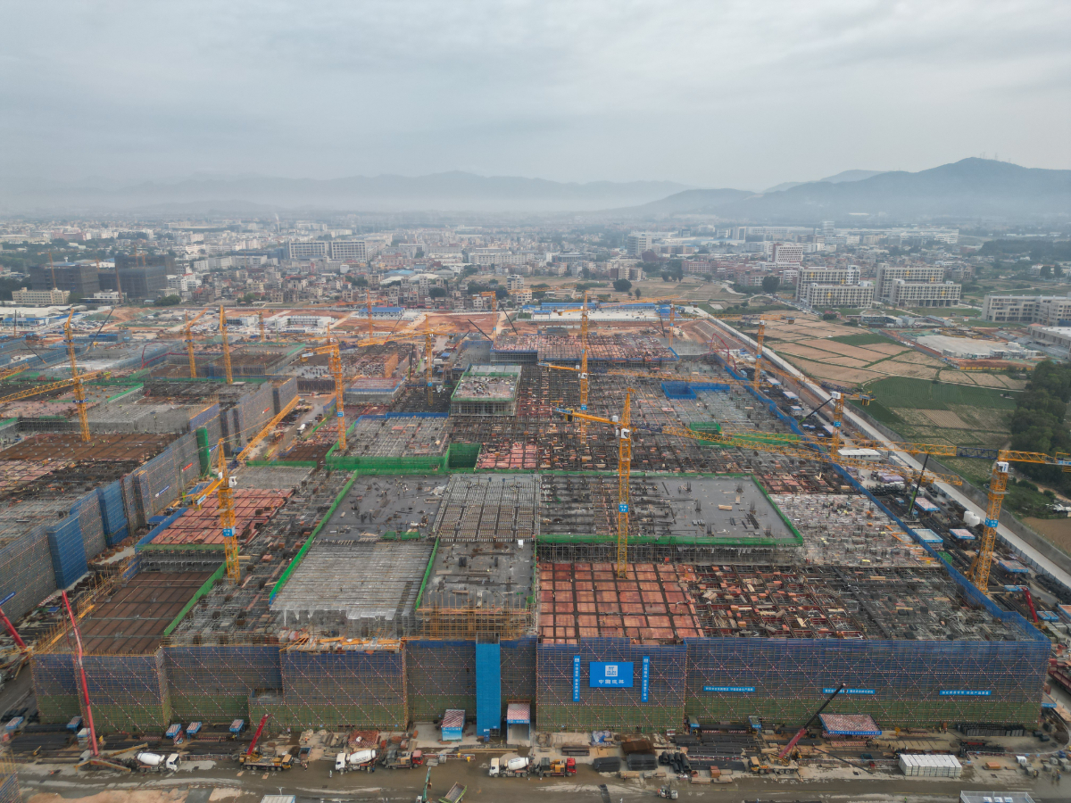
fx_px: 743
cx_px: 536
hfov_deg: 71.6
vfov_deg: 56.8
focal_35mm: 24
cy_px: 402
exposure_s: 1/2000
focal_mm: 6.72
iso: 130
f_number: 1.7
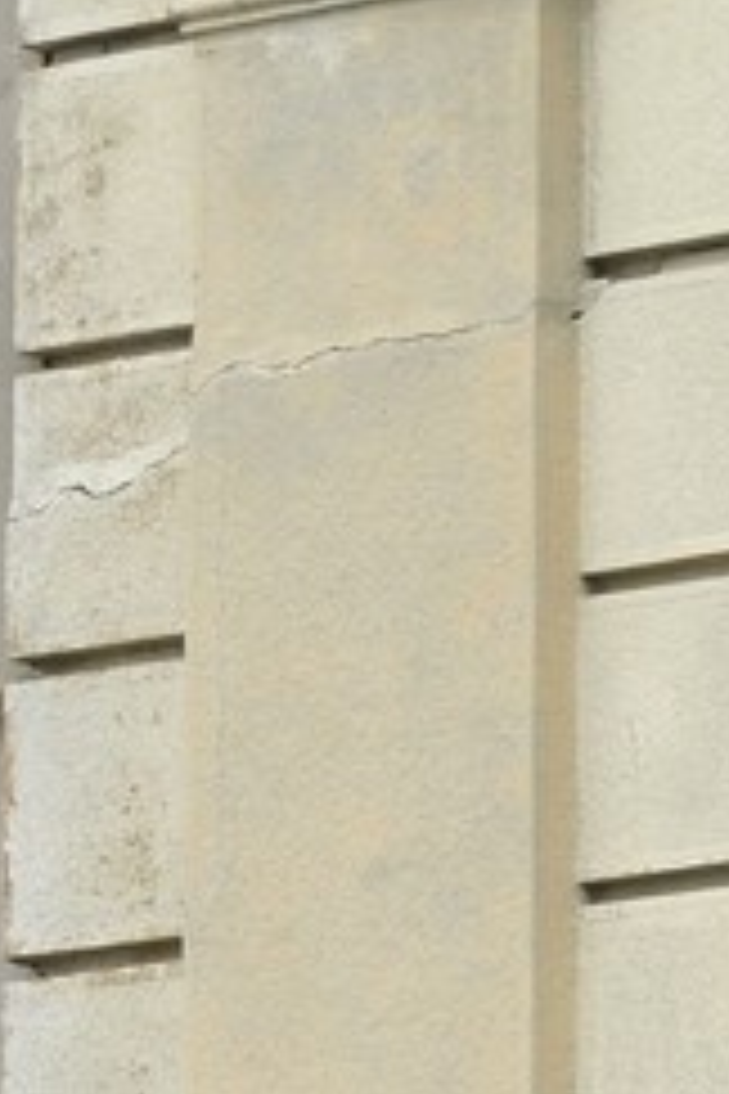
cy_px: 1684
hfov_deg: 3.1
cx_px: 2138
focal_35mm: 434
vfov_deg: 4.7
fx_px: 13182
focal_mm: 66
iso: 200
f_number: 8
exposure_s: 1/250
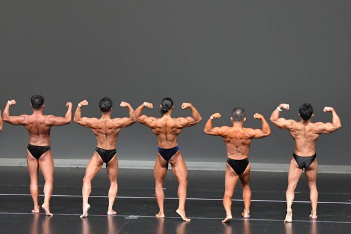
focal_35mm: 200
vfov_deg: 6.9
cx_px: 141
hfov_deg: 10.3
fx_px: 1951
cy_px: 137
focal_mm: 98
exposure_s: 1/400
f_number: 5.6
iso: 5000
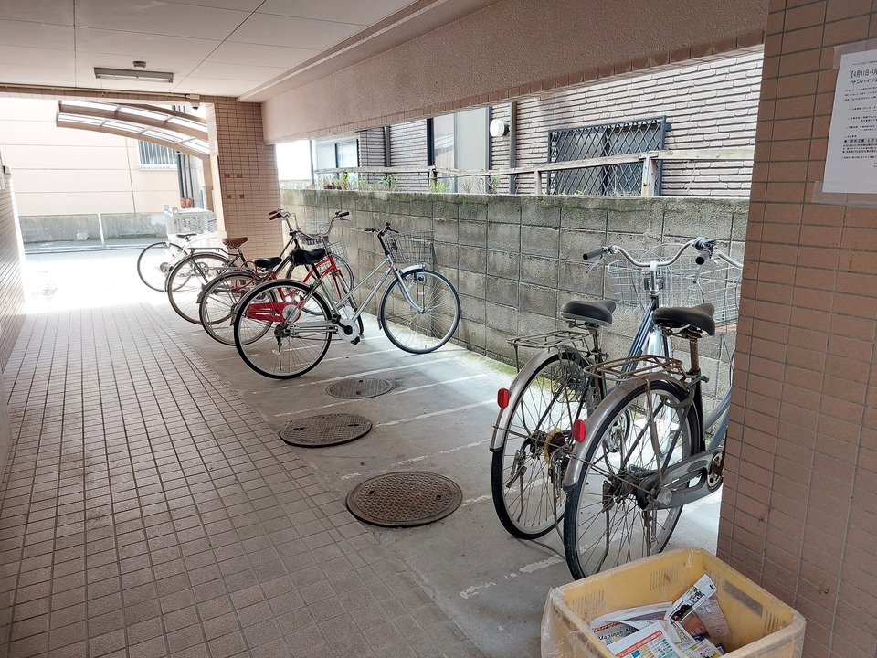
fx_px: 608
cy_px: 329
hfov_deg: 71.6
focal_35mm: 24
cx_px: 438
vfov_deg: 56.8
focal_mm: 5.23
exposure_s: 1/60
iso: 125
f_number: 1.8
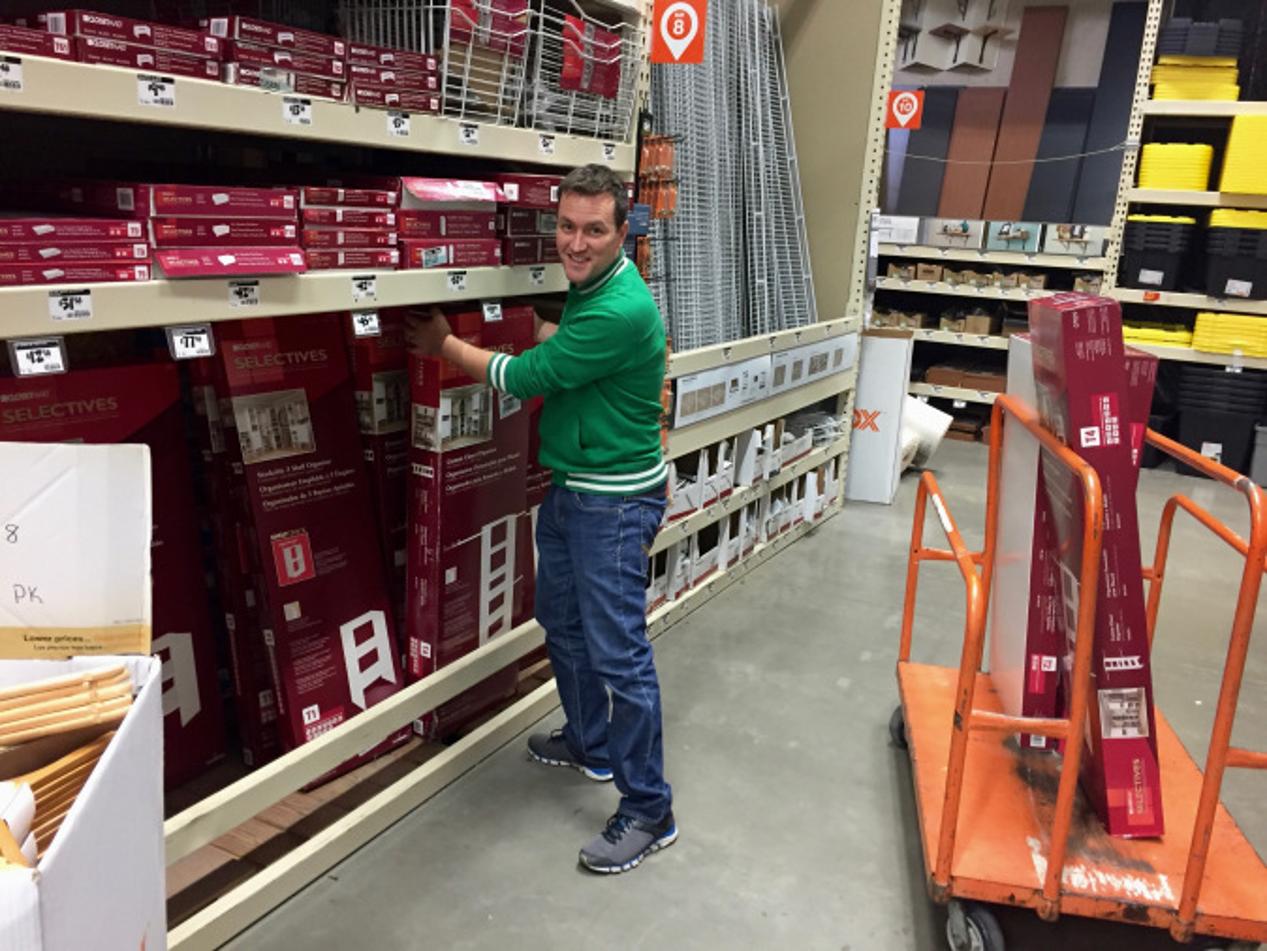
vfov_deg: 48.3
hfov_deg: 61.6
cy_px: 476
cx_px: 634
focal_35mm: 29
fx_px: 1062
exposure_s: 1/30
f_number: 2.2
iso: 160
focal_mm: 4.15
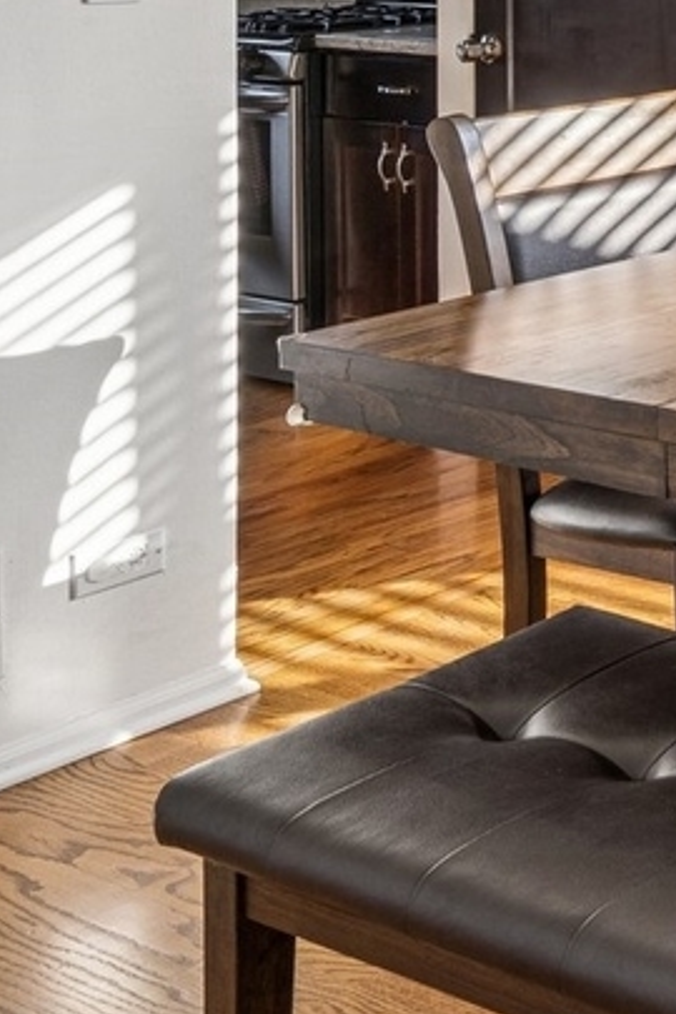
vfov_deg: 31.6
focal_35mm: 56
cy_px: -100
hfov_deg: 14.7
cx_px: 1635
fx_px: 1577
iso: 200
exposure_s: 1/50
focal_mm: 14
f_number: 9
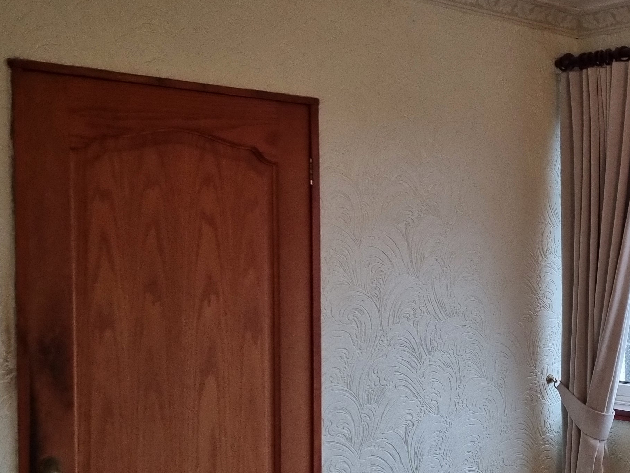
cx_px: 590
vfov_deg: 25.2
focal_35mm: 58
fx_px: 1056
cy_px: 290
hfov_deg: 31.4
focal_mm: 5.4
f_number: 1.8
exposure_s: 1/100
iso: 250
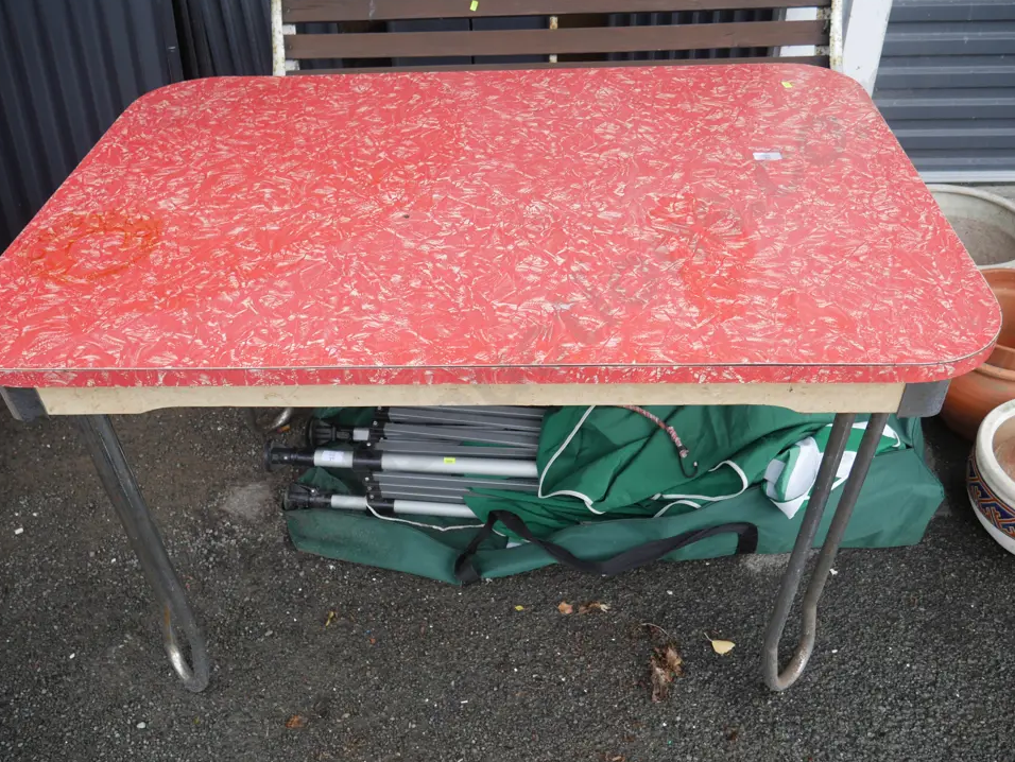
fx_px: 880
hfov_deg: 59.9
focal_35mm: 30
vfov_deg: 46.8
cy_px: 376
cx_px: 506
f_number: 4
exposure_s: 1/160
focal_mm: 14
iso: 200
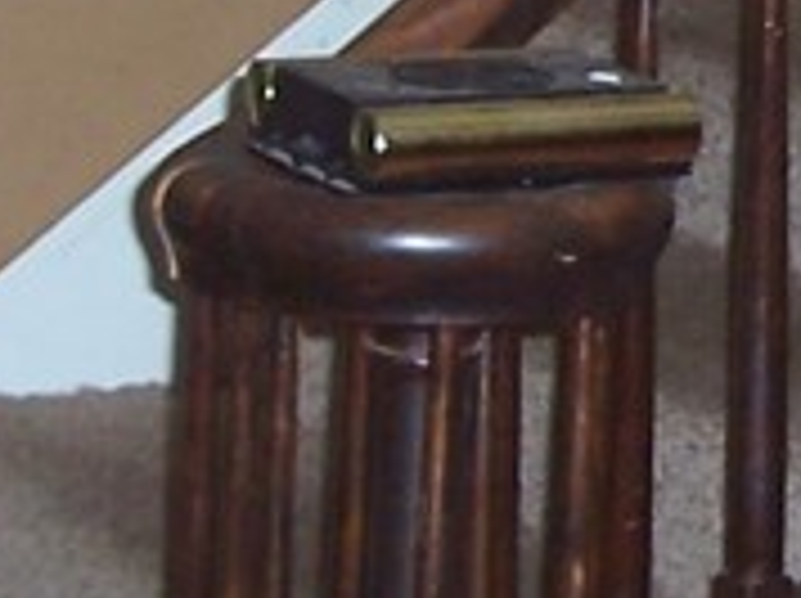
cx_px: 1233
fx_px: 4529
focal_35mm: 196
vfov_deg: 7.5
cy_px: -135
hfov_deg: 9.8
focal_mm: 5.6
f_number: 2.7
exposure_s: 1/60
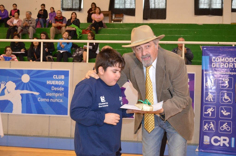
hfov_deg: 43.7
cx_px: 118
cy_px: 78
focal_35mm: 45
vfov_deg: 29.7
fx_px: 294
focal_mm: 30
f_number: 4.5
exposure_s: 1/60
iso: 2000
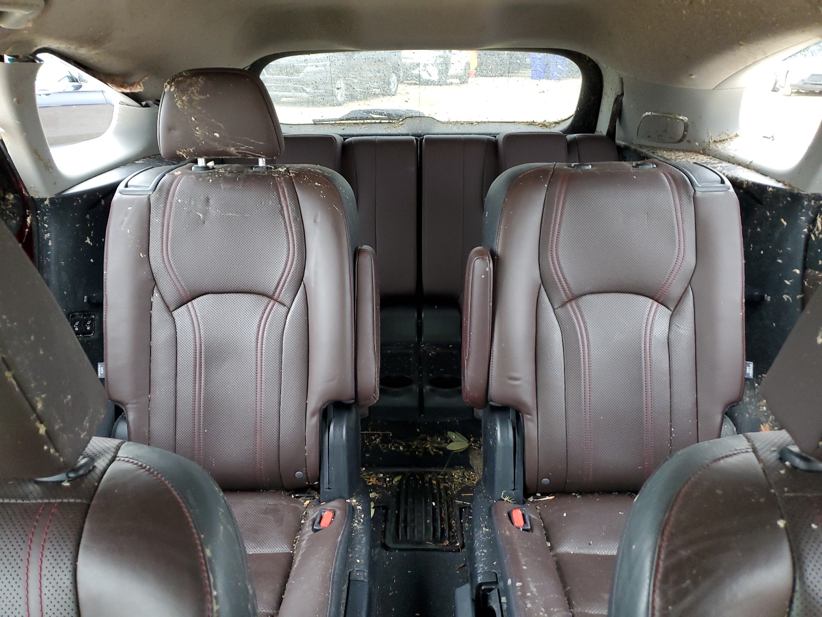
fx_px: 617
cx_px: 411
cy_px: 308
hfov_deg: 67.3
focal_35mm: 26
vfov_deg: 53.1
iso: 207
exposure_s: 1/60.2
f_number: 1.5
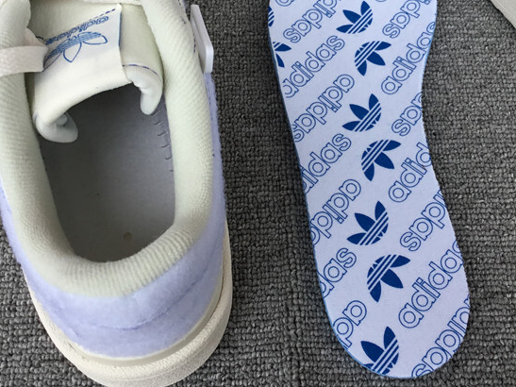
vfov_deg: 28.2
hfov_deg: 37.5
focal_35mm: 51
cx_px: 287
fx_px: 760
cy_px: 104
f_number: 2.4
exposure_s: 1/291
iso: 25
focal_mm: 3.3
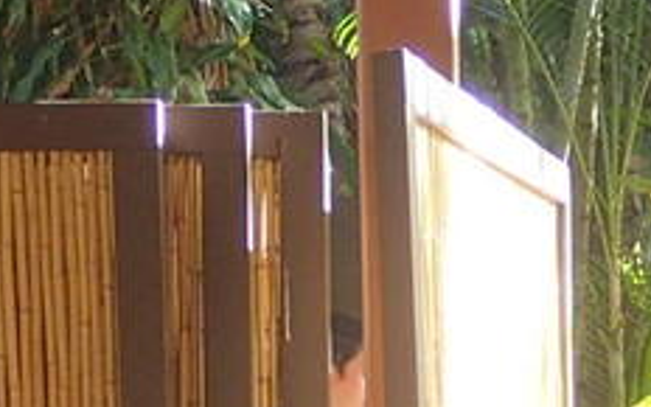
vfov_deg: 6.6
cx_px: 647
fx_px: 3389
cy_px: 901
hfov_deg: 10.9
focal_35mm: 191
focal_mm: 8.41
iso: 250
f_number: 3.1
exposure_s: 1/50
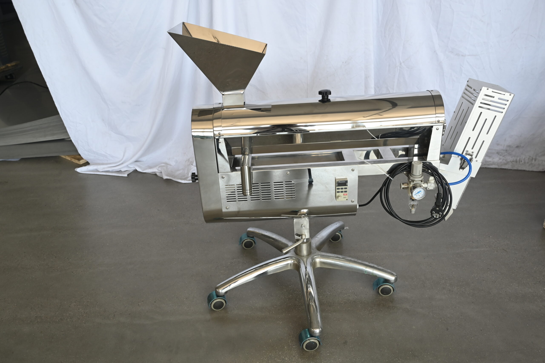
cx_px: 272
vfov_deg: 42.9
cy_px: 182
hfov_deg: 61.1
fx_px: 461
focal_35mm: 30
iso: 500
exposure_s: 1/40
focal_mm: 30.5
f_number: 10
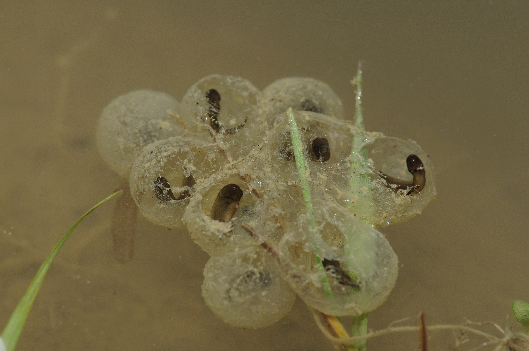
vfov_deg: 8.7
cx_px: 264
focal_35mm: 158
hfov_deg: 13.1
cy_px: 176
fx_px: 2312
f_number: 18
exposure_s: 1/80
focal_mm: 105
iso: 200
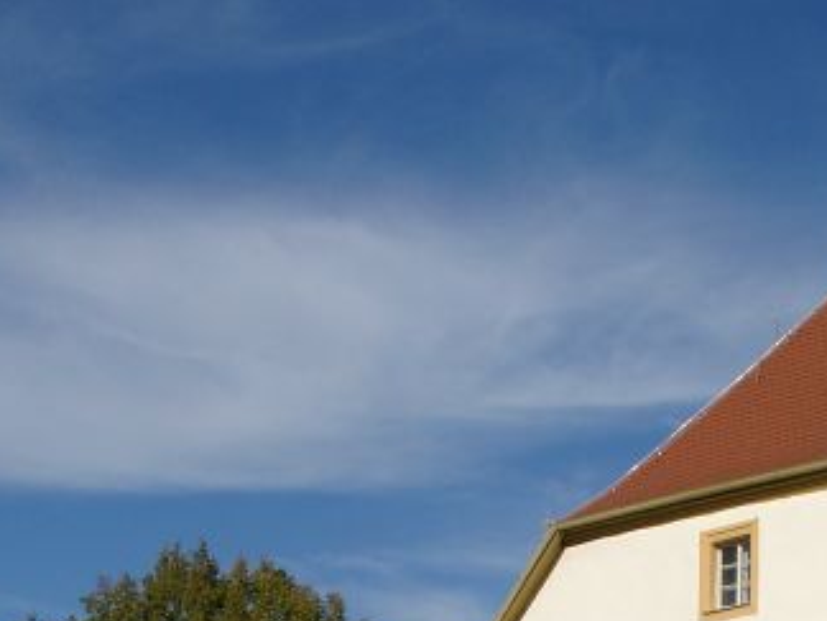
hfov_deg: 22.9
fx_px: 2007
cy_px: 764
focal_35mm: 84
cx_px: 689
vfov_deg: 16.7
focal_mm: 7.13
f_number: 5.6
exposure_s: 1/749
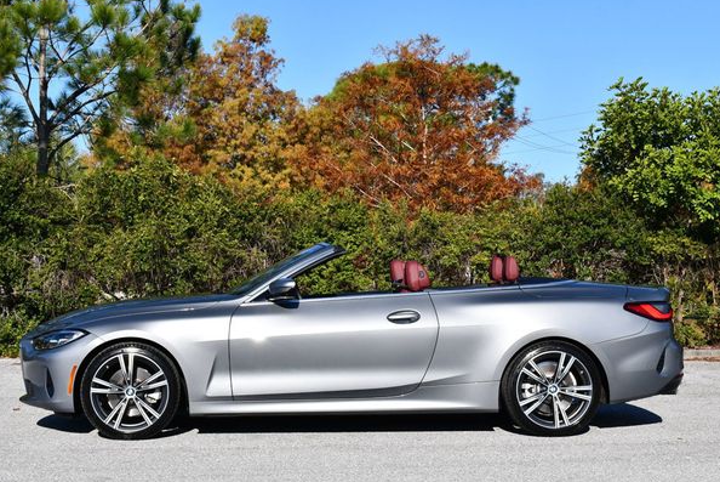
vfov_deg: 19.8
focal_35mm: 69
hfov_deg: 29.2
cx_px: 339
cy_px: 249
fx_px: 1381
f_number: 9
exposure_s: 1/320
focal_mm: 32
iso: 100
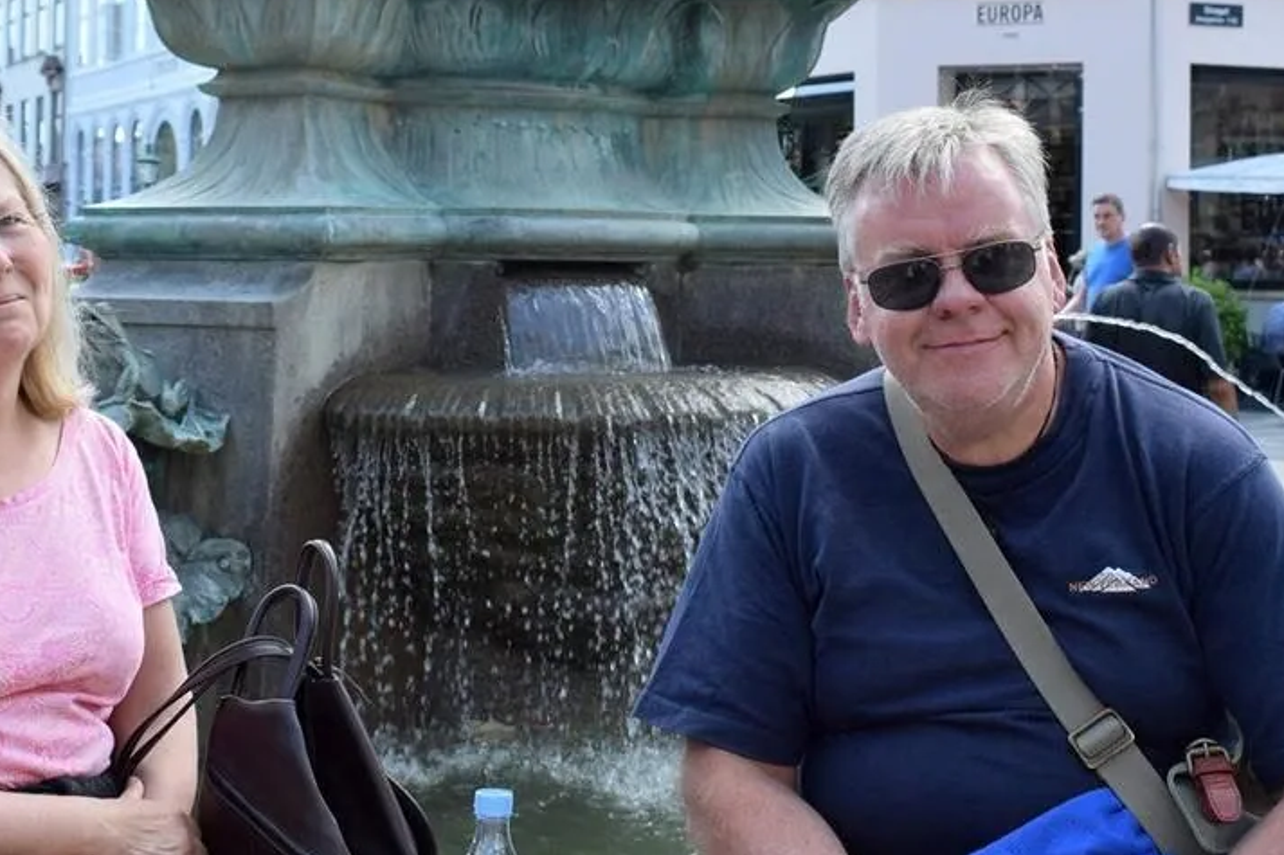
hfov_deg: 33.9
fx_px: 2104
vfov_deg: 22.8
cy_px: 236
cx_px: 538
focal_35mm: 59
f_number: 8
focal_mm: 26
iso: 400
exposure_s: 1/250
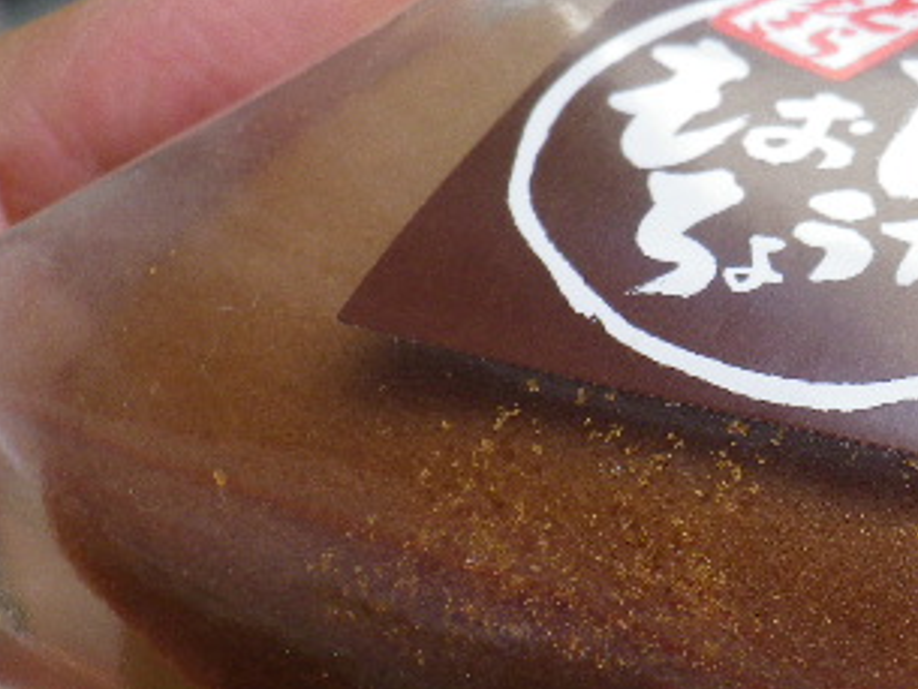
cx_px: 906
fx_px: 2282
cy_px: 542
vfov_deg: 17.1
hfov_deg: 22.0
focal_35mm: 86
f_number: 3.9
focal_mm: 7.3
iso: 80
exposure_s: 1/80
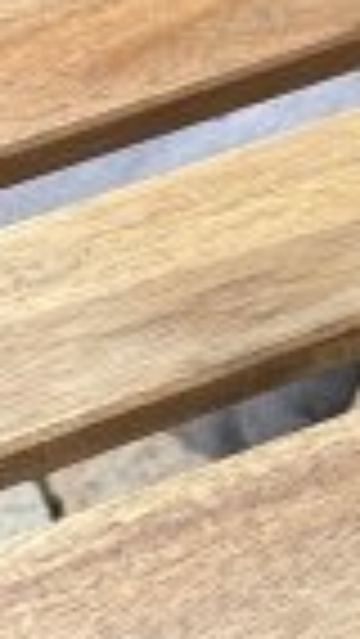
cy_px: -328
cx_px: 925
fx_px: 4153
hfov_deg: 4.8
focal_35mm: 245
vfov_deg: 8.6
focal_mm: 6
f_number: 2
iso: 20
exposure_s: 1/126
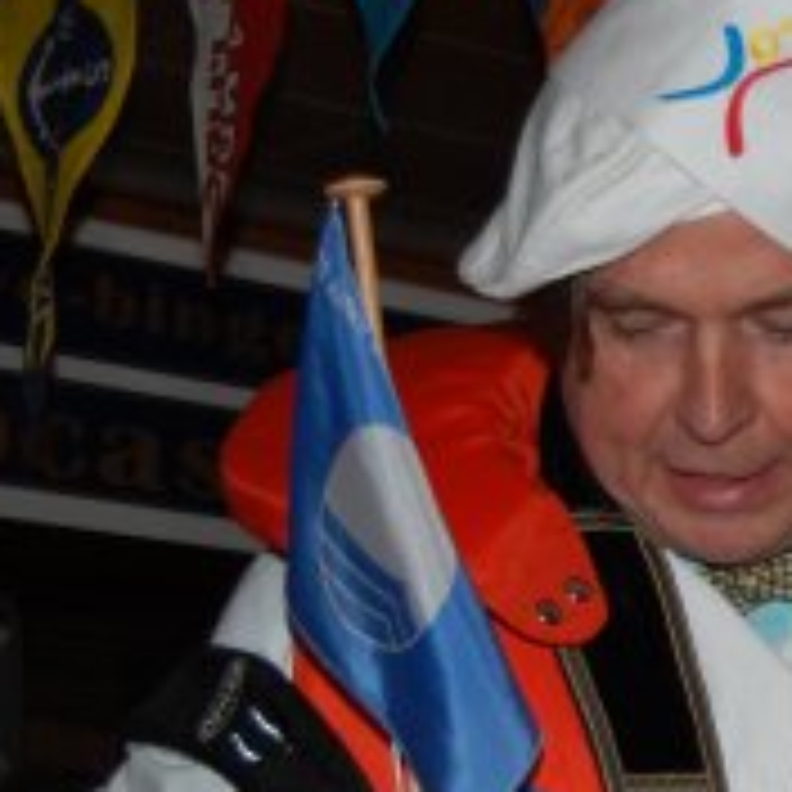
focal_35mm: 139
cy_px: 403
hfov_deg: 12.2
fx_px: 3598
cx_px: 976
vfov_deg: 12.6
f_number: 5
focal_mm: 32
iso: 400
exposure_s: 1/60
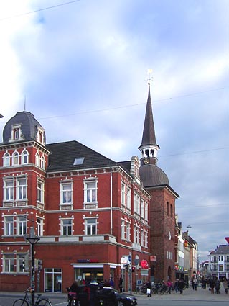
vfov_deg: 49.0
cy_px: 153
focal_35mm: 38
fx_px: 335
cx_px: 114
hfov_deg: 37.7
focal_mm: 6.3
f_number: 2.8
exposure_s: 1/200
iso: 64
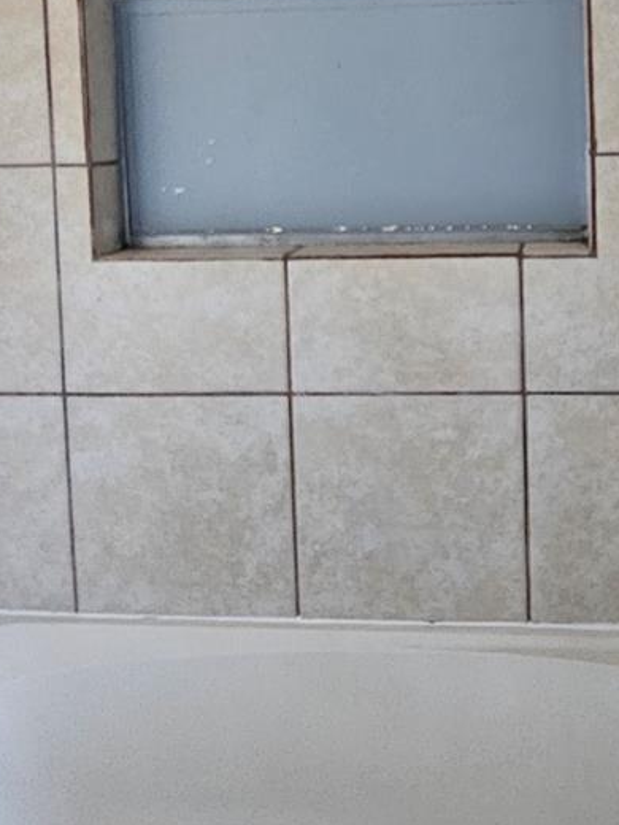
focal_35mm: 30
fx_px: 715
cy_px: 170
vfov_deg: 55.9
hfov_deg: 44.1
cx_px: 511
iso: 1000
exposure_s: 1/24
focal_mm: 2.2
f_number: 2.2
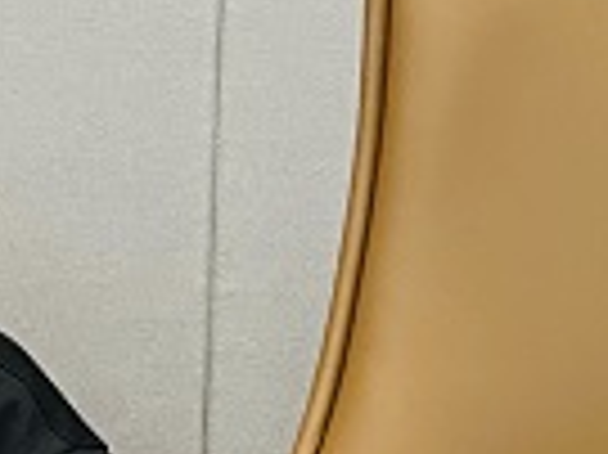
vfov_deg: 3.2
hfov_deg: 4.3
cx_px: 214
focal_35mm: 460
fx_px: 8072
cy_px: 748
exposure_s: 1/50
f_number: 2.8
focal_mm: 9
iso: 250
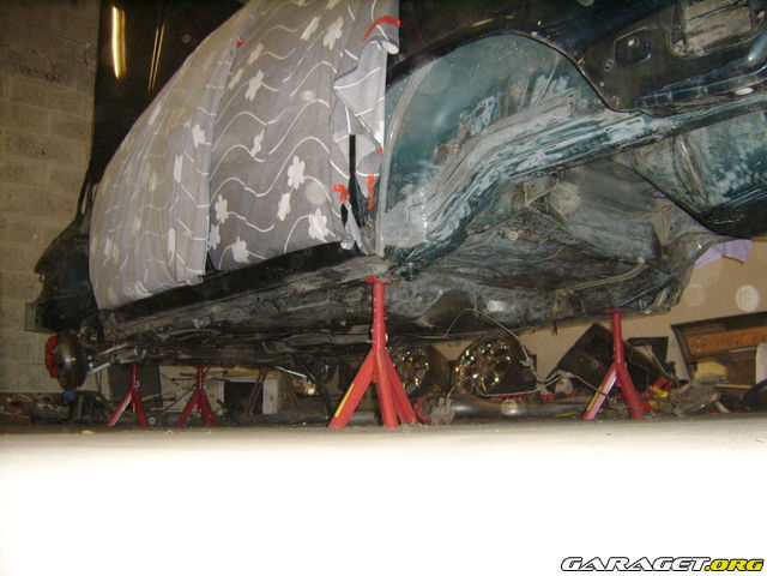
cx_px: 384
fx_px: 776
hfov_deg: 52.6
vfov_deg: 40.7
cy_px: 288
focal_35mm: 35
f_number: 2.8
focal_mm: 5.95
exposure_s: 1/30
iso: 218
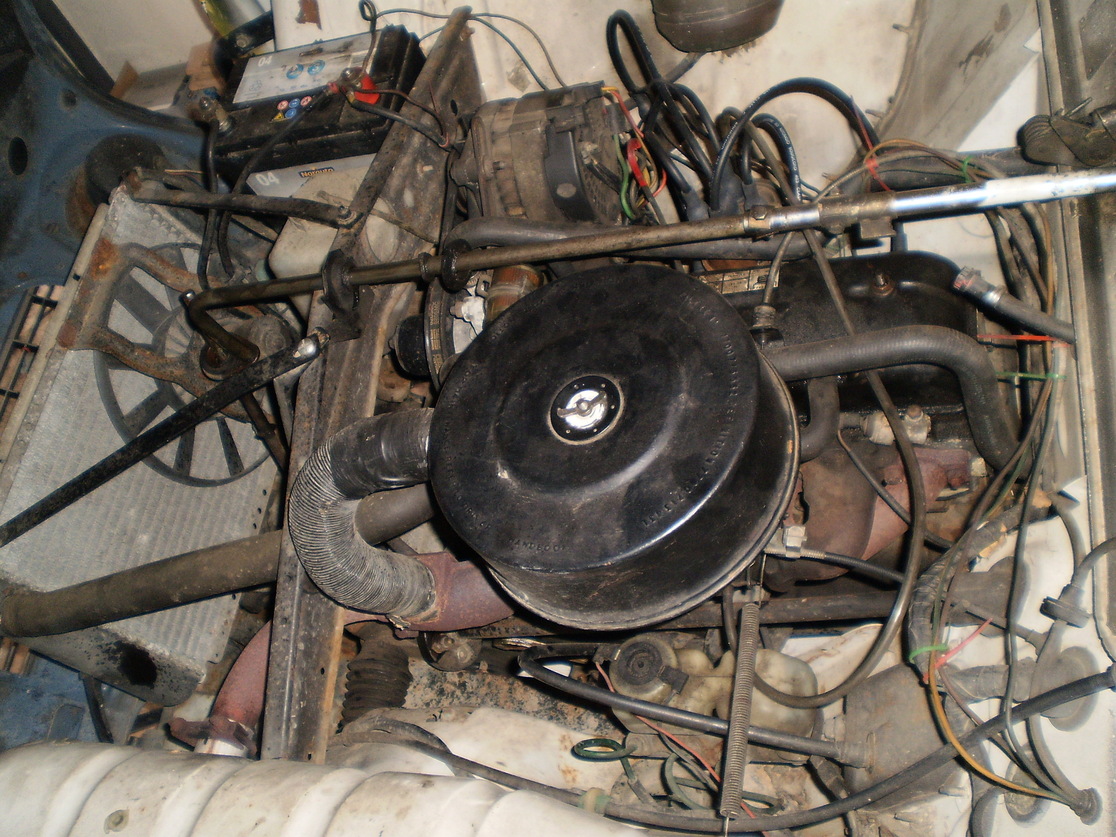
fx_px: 1161
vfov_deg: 39.7
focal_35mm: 36
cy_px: 418
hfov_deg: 51.4
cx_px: 558
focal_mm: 6.3
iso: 125
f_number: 3.1
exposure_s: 1/30
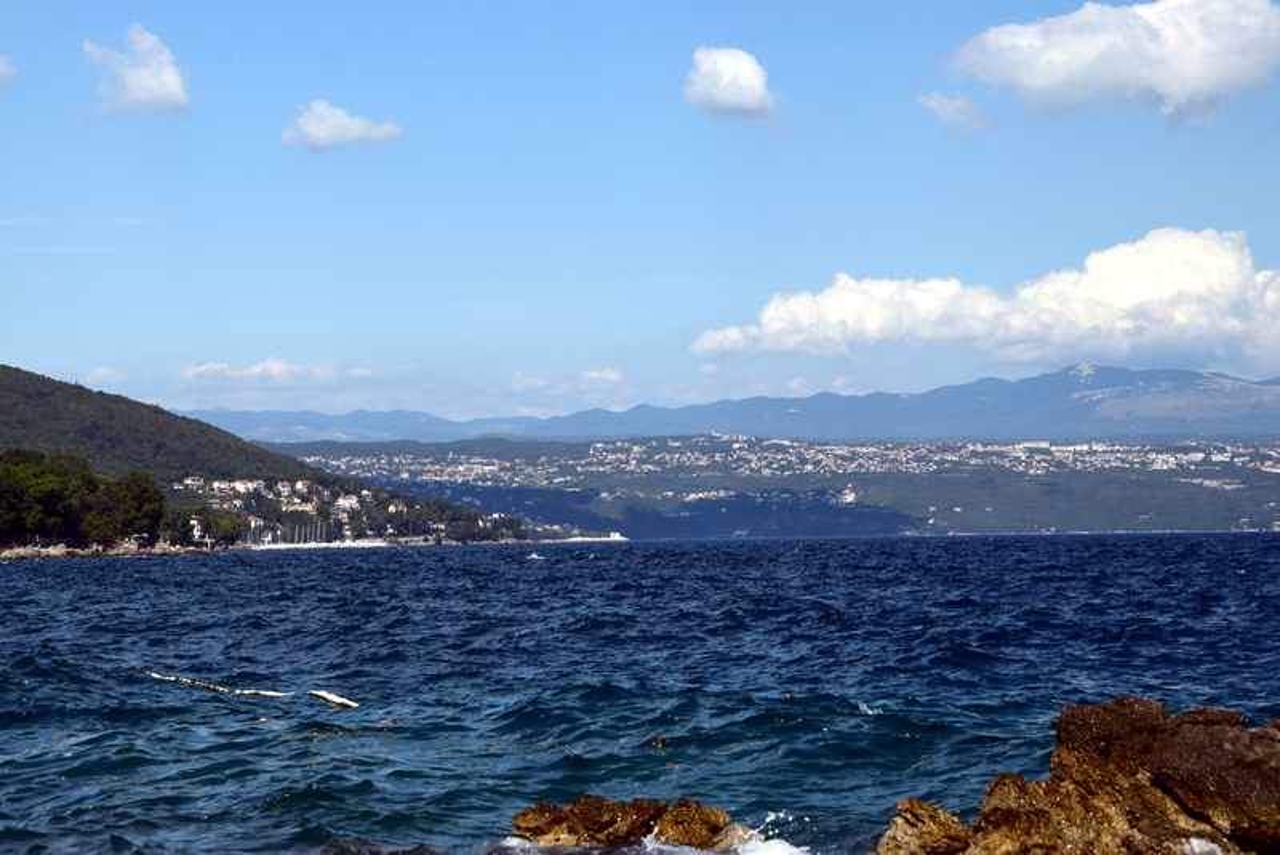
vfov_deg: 17.5
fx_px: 2774
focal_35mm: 78
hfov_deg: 26.0
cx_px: 640
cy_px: 428
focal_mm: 52
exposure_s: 1/400
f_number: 11
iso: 400
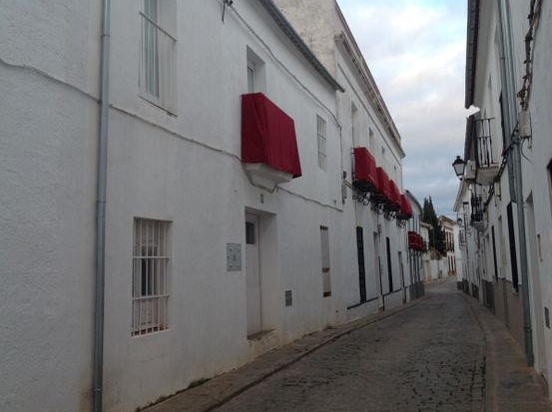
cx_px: 268
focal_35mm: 38
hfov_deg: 49.0
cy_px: 204
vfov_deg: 37.6
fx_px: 605
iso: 50
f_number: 2.4
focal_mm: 4.28
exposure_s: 1/120
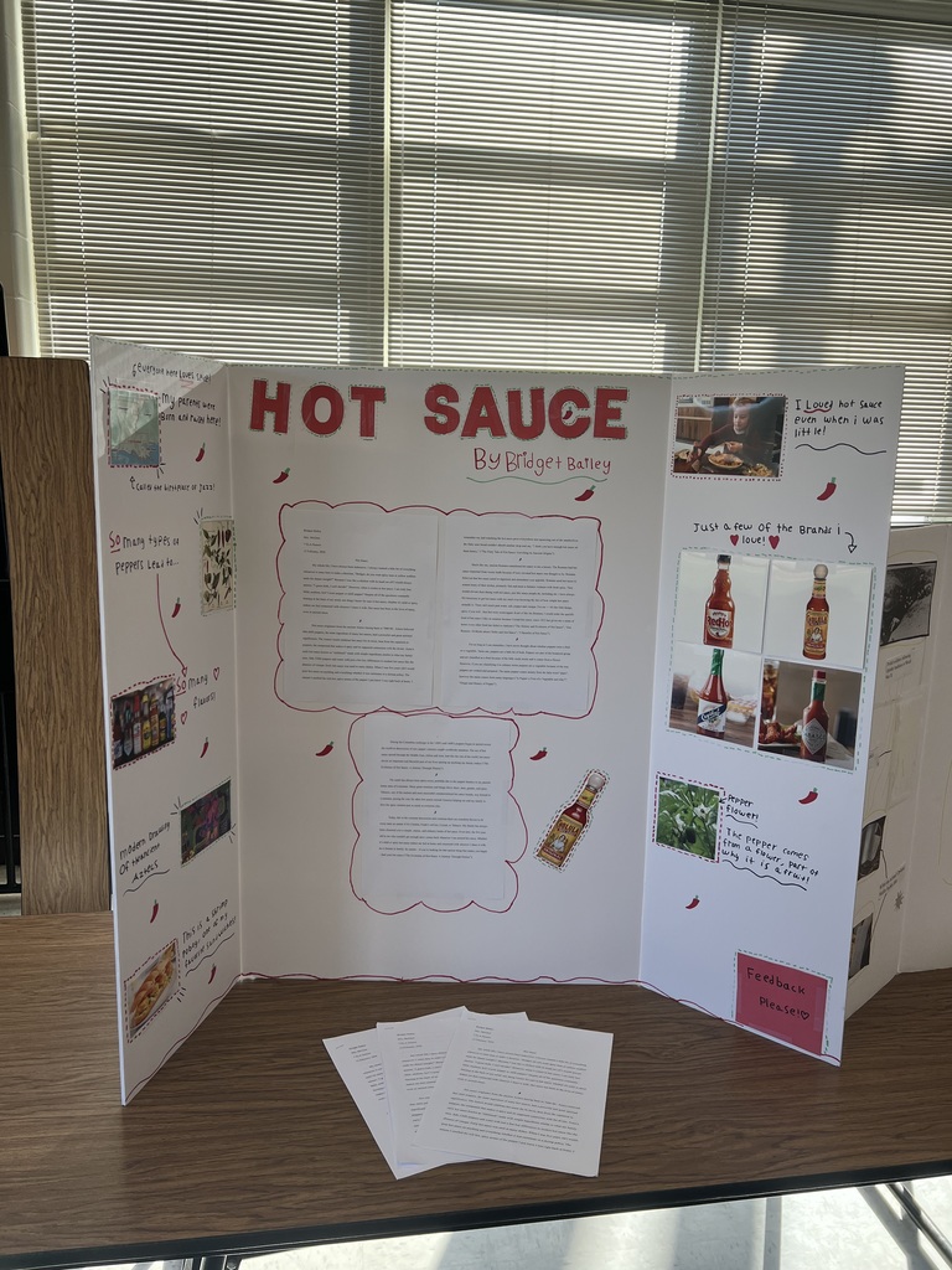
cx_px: 476
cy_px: 635
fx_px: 953
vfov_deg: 67.3
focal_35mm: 26
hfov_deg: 53.1
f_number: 1.5
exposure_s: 1/334
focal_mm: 5.7
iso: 50
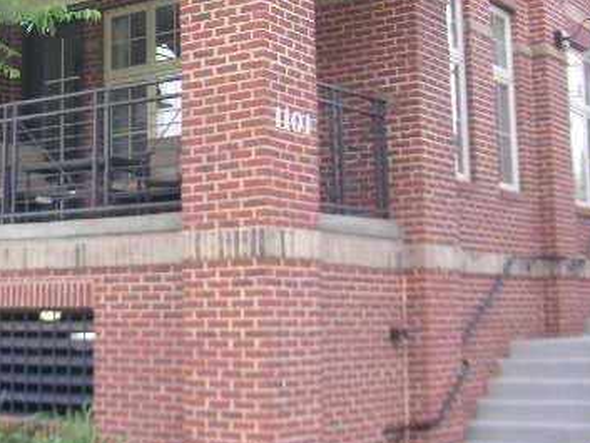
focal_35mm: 67
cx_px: 75
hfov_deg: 28.0
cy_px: 119
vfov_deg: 21.8
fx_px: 1142
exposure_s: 1/180
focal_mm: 6.1
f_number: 2.8
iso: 50
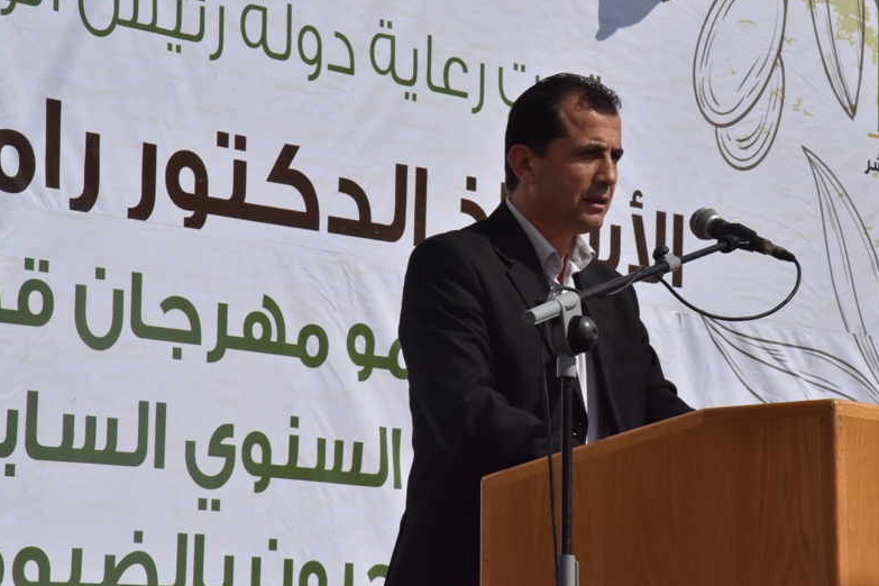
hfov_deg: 13.1
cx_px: 489
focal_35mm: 157
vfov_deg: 8.7
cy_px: 217
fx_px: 3833
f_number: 22
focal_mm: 120
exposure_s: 1/2000
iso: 1600
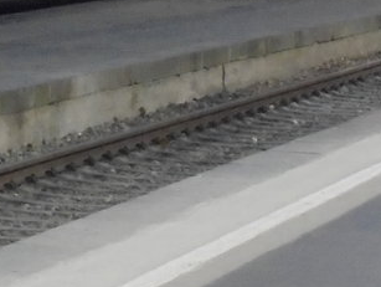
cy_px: -65
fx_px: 3570
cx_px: -316
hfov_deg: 6.0
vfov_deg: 4.6
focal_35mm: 324
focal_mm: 14.9
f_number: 6.7
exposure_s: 1/5
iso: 800
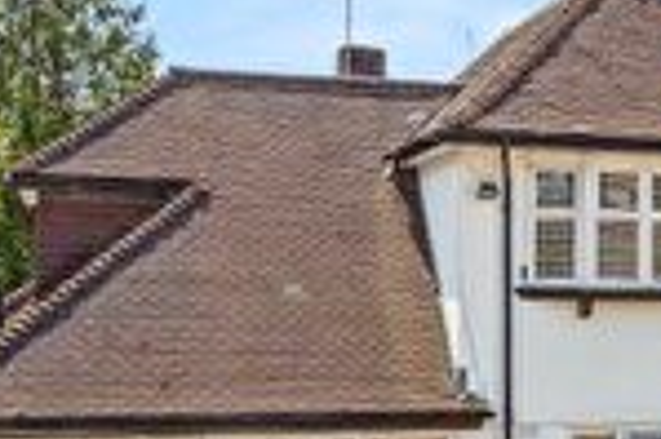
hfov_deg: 19.0
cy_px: 419
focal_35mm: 94
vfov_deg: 14.3
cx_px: 1003
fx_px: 1724
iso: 640
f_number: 5.6
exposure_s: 1/1250
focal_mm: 20
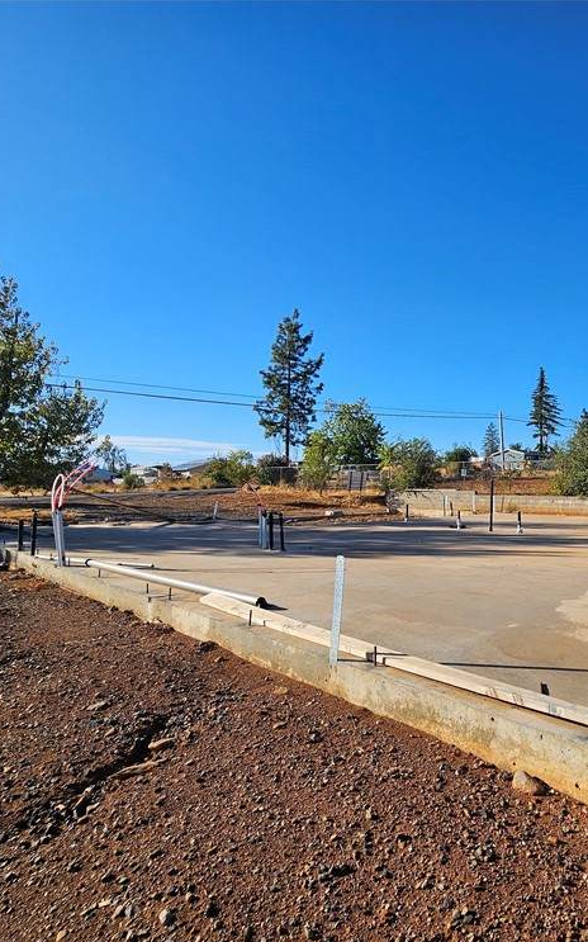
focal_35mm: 19
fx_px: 487
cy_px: 486
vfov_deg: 88.0
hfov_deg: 57.3
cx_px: 475
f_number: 2.2
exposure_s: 1/2339
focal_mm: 2.2
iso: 50
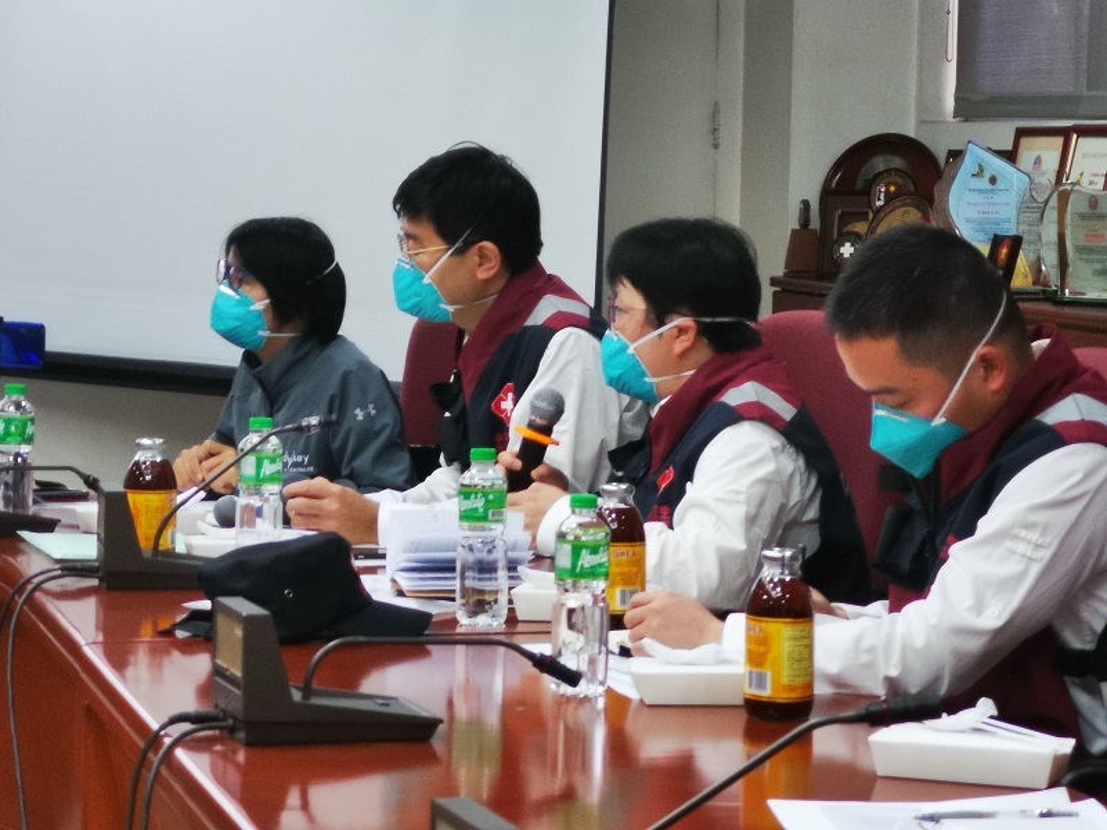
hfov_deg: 16.0
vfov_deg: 12.0
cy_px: 415
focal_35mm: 123
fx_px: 3933
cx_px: 554
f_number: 2.4
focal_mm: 7.48
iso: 320
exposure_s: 1/24
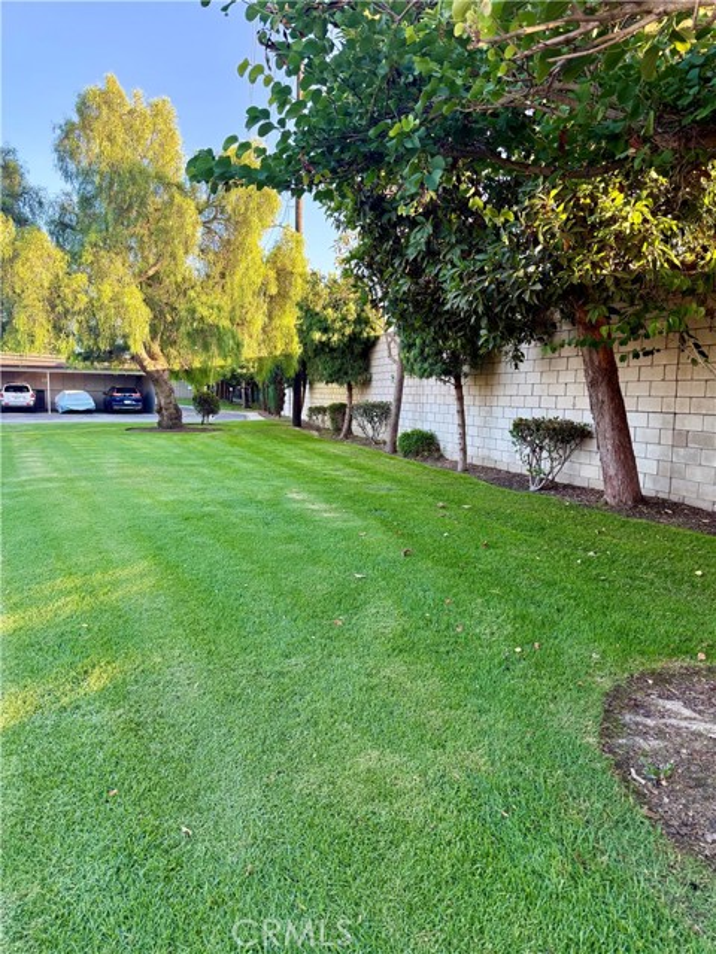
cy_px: 477
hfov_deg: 56.8
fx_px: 662
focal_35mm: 24
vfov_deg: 71.6
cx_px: 358
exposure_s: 1/280
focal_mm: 6.76
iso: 100
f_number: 1.78
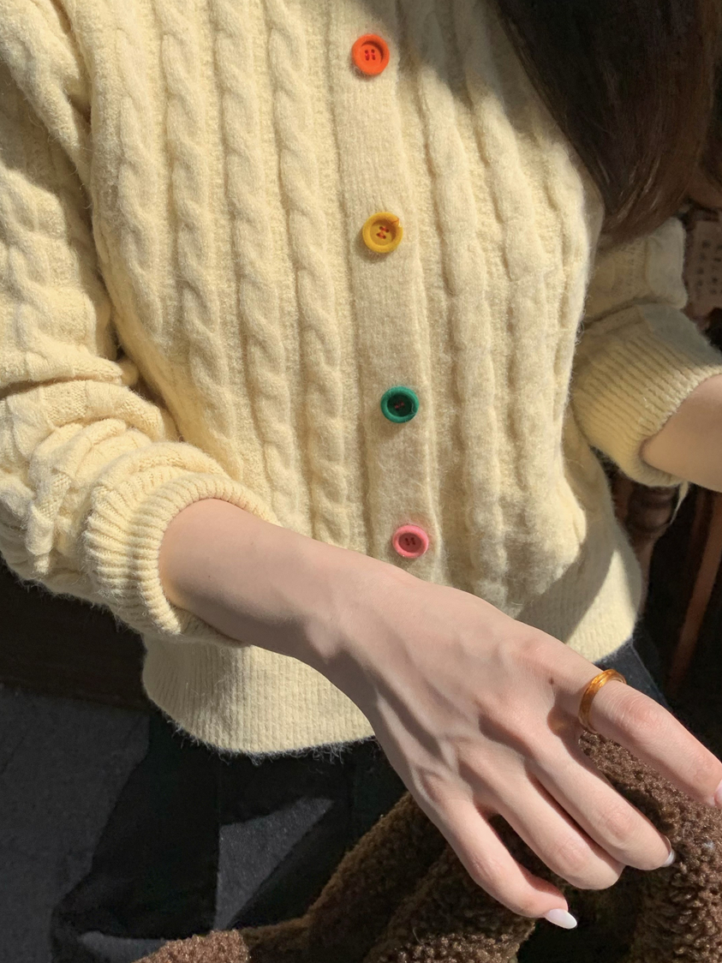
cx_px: 277
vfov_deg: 50.1
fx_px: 1029
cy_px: 470
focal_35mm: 37
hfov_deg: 38.5
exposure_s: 1/3185
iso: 25
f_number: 1.8
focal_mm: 4.25
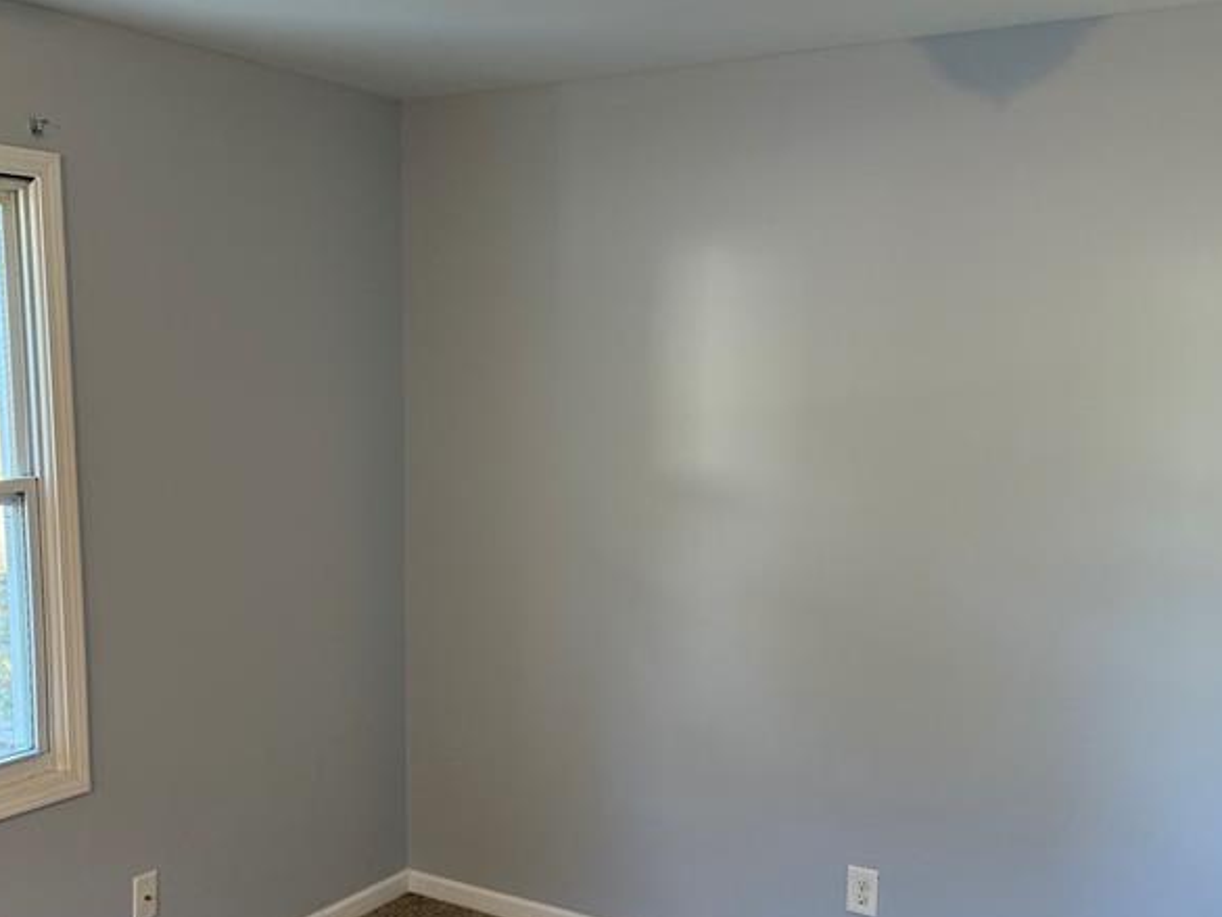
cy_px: 564
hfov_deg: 44.4
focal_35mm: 42
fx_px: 1483
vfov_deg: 34.2
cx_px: 445
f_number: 1.78
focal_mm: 6.76
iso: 200
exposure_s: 1/60
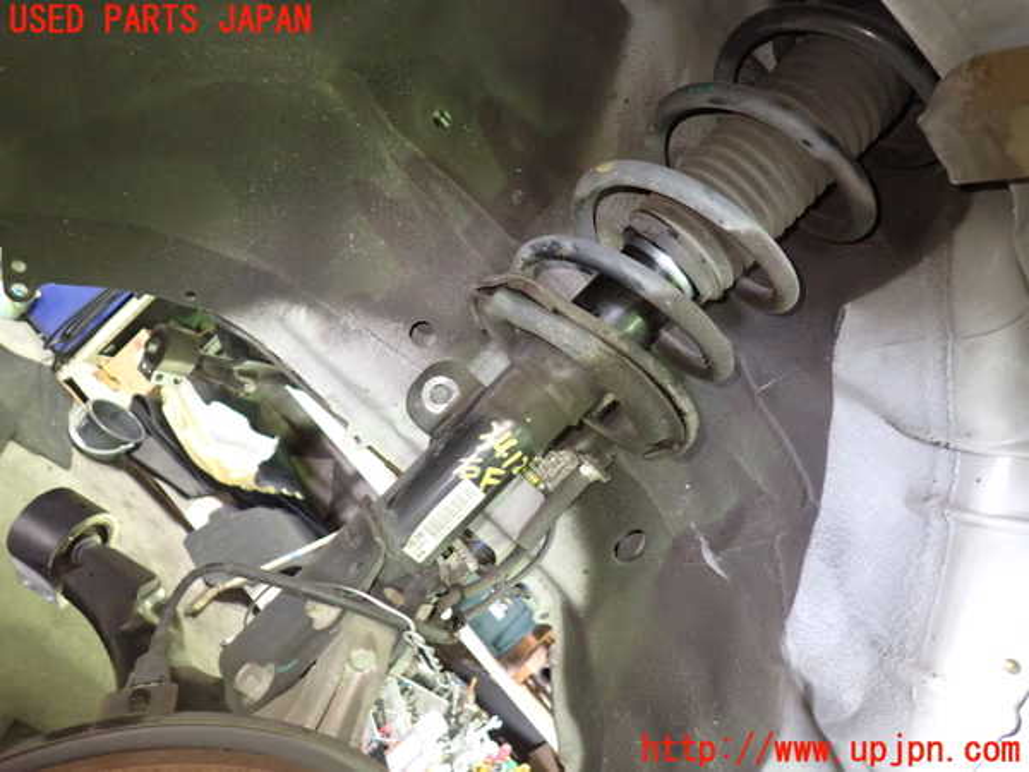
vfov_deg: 54.9
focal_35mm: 25
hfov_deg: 69.4
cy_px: 386
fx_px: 743
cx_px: 514
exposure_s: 1/15
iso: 800
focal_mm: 4.5
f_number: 2
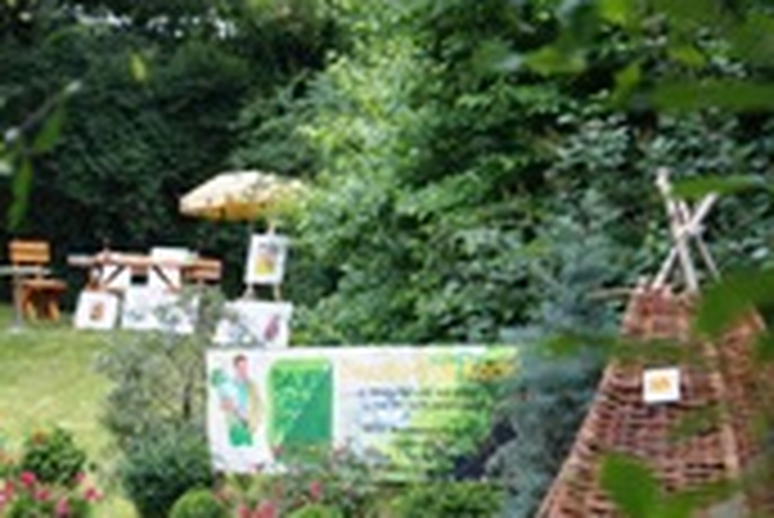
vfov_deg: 13.6
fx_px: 2173
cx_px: -7
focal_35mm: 101
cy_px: 333
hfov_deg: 19.6
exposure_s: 1/60
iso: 100
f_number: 4.5
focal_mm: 30
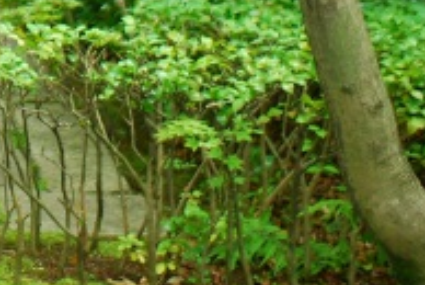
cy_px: -276
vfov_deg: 7.2
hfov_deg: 10.5
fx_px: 2187
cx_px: -322
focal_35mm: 185
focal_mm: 30
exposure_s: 1/90
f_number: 1.4
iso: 100
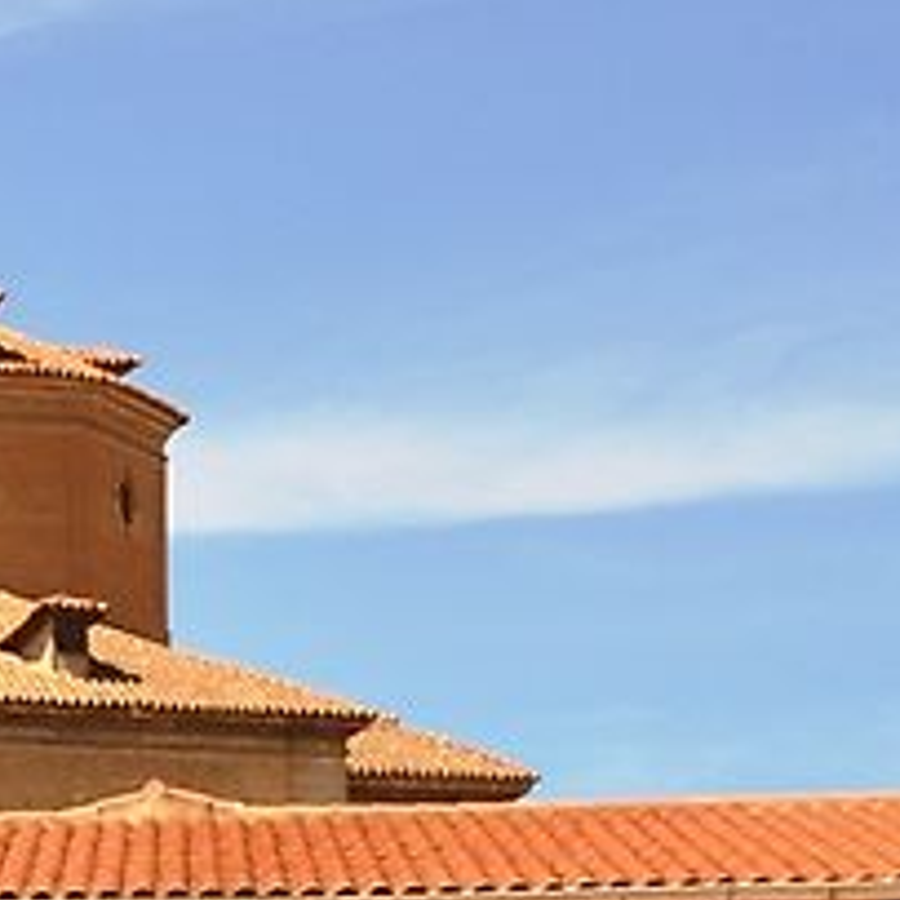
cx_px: -603
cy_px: 955
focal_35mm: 198
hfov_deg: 8.6
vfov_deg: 8.8
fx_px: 5821
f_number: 13
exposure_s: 1/160
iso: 200
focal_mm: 35
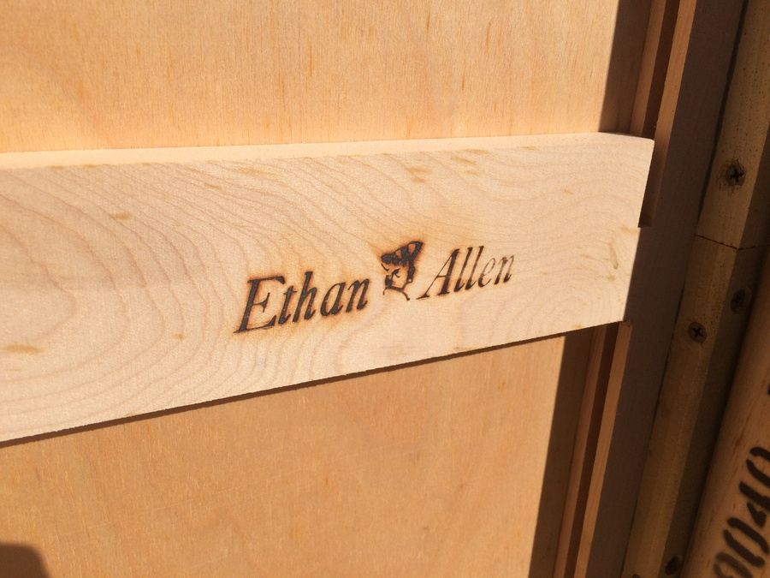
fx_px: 667
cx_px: 385
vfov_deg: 46.8
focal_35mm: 30
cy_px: 289
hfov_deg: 60.0
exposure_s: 1/5882
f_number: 2.2
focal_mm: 4.12
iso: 40
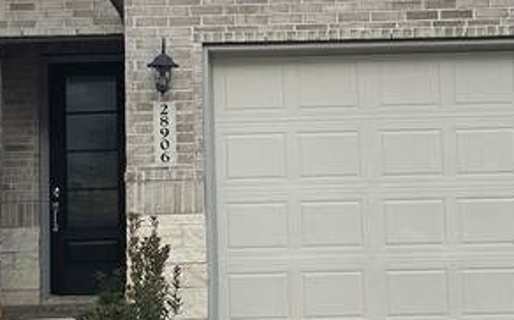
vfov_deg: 12.2
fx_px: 1498
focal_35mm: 107
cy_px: 77
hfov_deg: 19.5
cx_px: 259
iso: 12
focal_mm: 6.3
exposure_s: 1/670
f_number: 1.7
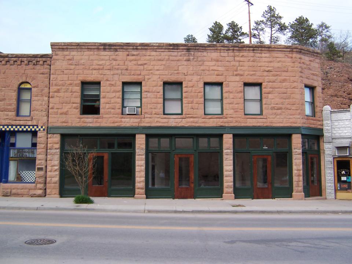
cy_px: 132
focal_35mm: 36
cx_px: 176
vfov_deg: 39.7
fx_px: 366
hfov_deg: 51.4
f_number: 2.8
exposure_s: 1/90
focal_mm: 5.6
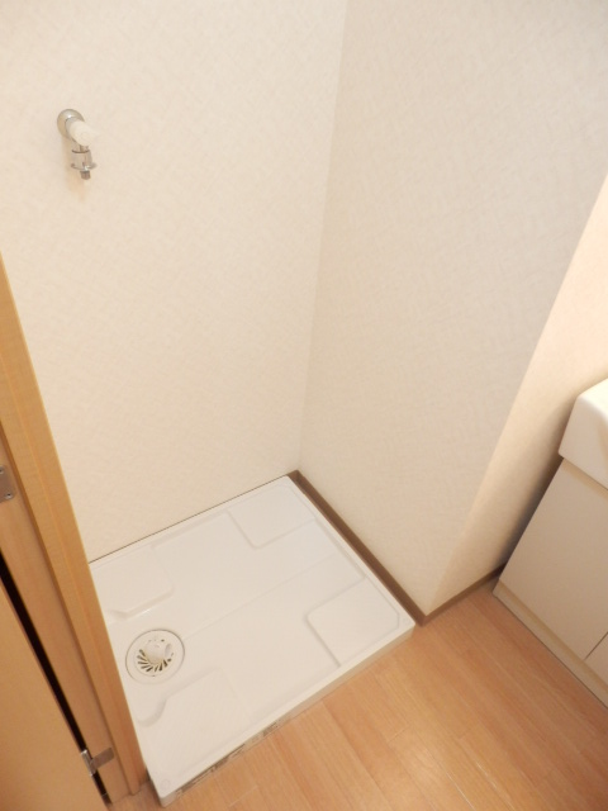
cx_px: 304
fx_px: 562
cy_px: 406
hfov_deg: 56.8
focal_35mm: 24
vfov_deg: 71.6
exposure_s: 1/30
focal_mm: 4.2
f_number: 3
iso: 400
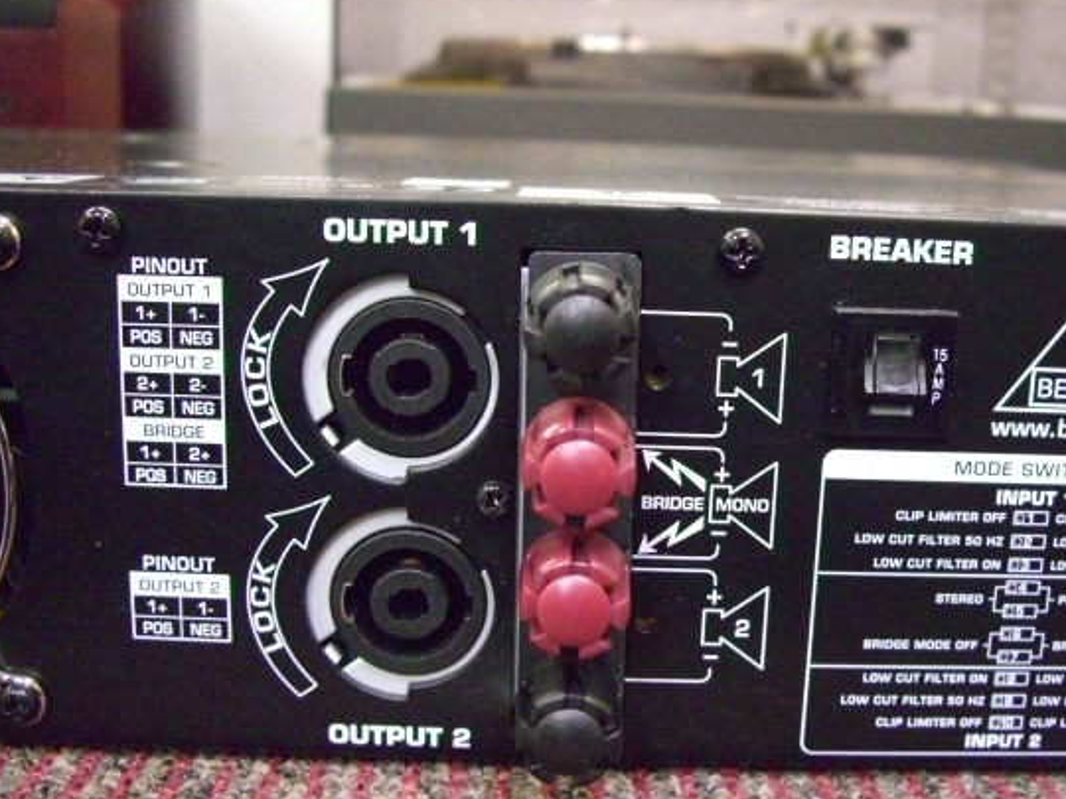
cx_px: 610
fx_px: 1386
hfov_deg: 42.0
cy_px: 428
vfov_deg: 32.2
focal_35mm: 45
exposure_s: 1/40
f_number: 2.8
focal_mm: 7.9
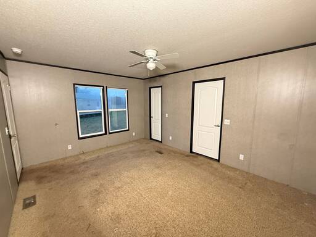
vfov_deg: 85.7
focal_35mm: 14
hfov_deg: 102.1
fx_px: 128
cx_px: 158
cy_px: 118
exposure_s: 1/60
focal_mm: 2.22
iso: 500
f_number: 2.2
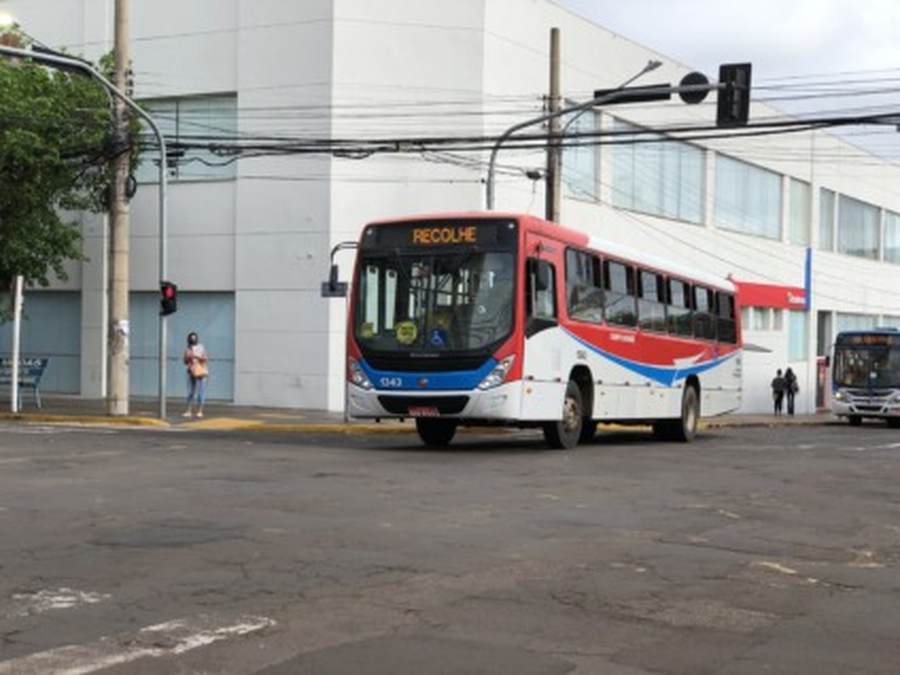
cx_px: 450
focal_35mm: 57
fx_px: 1482
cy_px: 338
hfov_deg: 33.8
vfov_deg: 25.7
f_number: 2.8
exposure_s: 1/379
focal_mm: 6.6
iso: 20
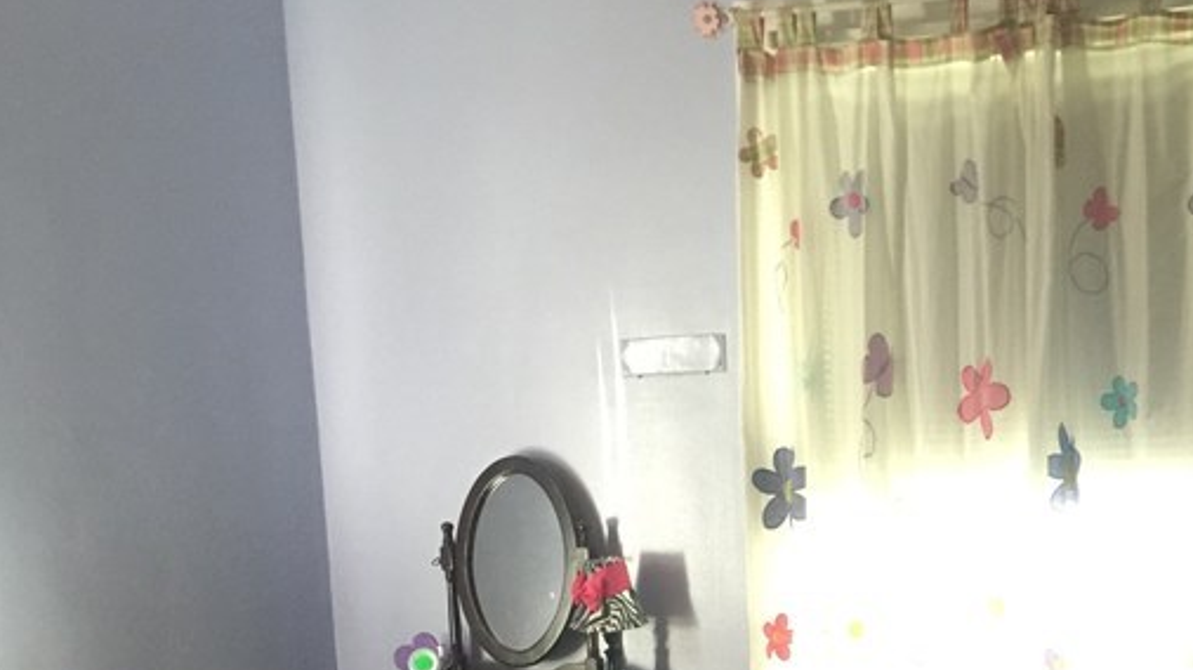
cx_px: 967
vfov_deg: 17.7
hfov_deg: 31.9
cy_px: 856
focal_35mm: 64
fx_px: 2023
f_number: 2.2
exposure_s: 1/4
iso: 100
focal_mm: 4.15
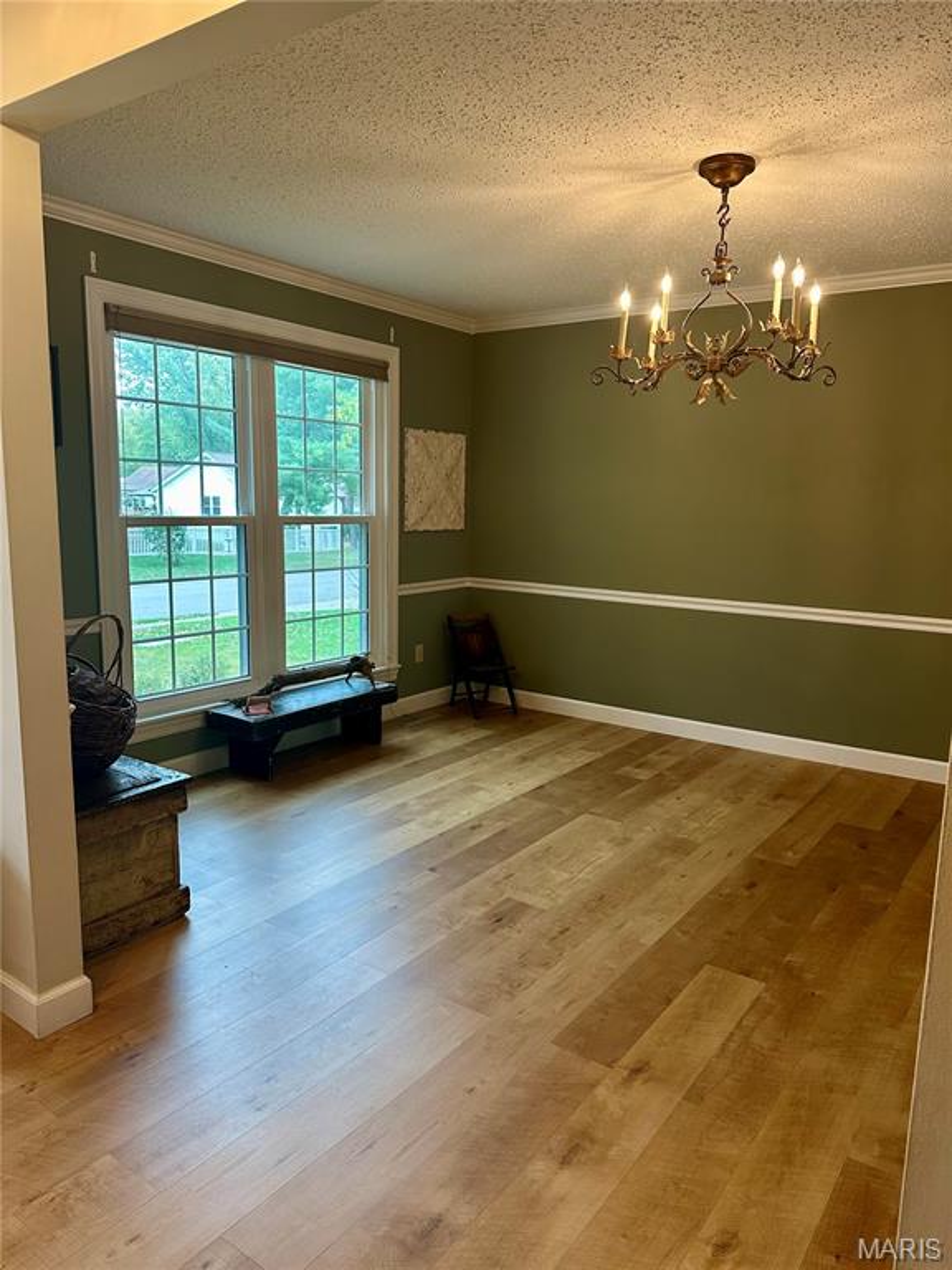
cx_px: 476
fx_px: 880
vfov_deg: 71.6
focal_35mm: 24
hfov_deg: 56.8
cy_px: 635
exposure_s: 1/120
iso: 200
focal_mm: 6.86
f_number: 1.78
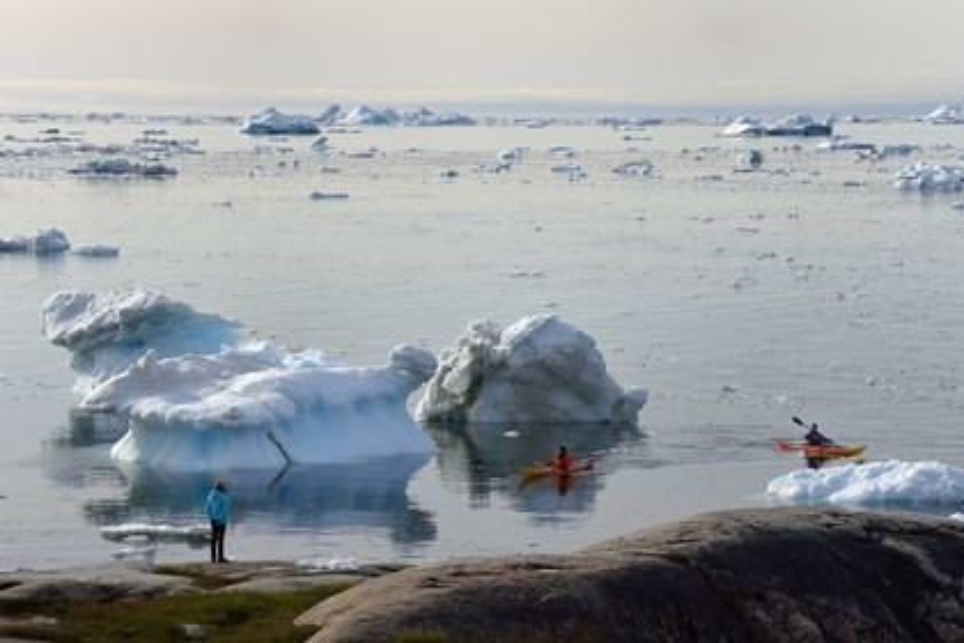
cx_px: 482
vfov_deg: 8.6
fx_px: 4284
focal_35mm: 160
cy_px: 322
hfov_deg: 12.8
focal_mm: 160
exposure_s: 1/250
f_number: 16
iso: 200
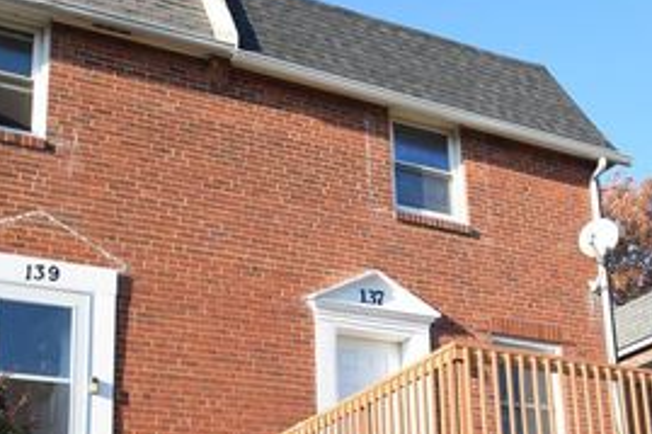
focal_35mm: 67
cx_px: 504
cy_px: 292
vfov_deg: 20.2
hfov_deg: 29.5
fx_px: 1213
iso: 320
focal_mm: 24
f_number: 8
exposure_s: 1/250
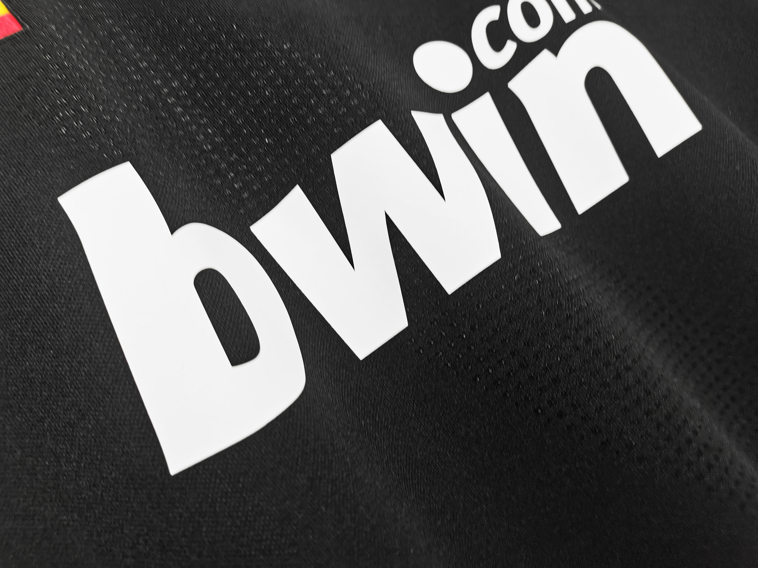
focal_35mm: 26
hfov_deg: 67.3
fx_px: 569
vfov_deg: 53.1
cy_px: 284
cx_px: 379
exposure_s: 1/100
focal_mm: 5.58
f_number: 1.8
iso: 80
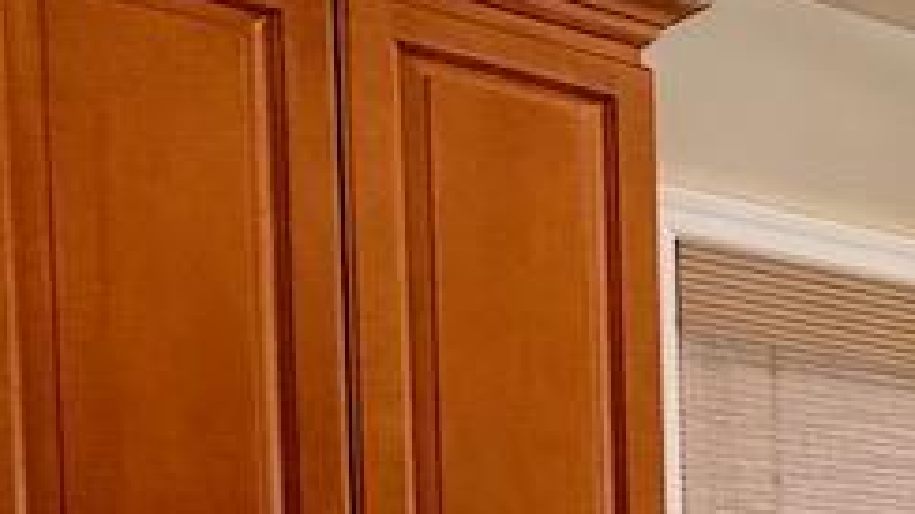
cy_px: 822
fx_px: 1940
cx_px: 1946
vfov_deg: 13.9
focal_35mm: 80
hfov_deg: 17.1
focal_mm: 2.22
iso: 200
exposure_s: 1/60
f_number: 2.2
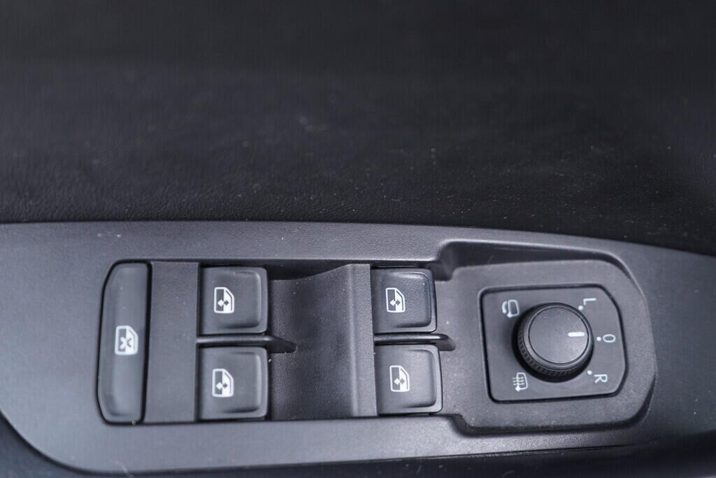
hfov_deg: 53.1
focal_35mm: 36
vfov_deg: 36.9
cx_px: 358
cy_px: 239
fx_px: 716
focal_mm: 24
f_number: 2.8
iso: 640
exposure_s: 1/40
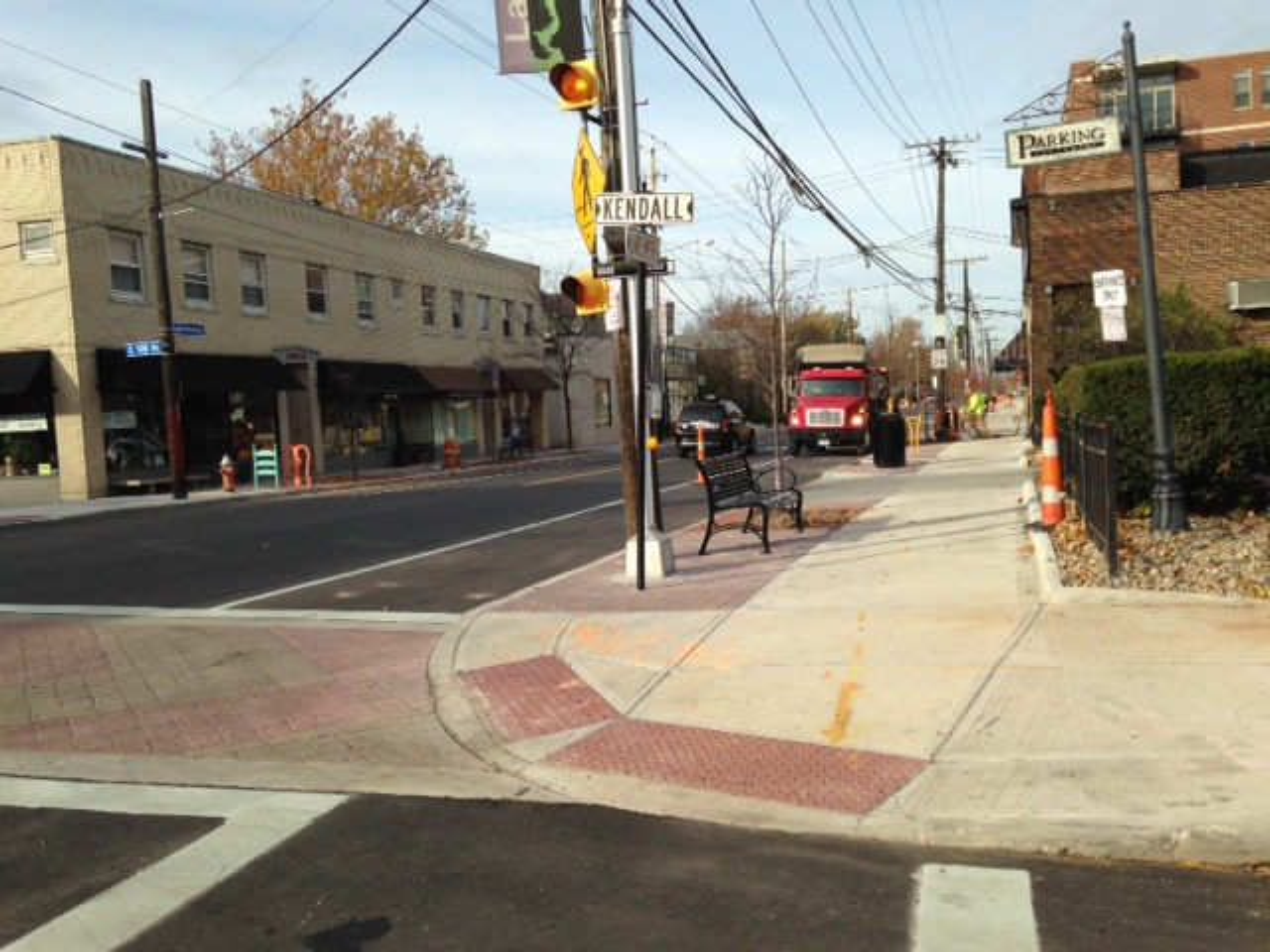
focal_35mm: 33
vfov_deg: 42.9
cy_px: 476
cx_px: 635
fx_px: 1211
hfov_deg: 55.4
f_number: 2.4
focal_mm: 4.12
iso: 50
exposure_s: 1/1063
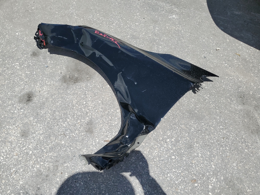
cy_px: 98
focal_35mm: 26
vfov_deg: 53.1
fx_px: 195
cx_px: 130
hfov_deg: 67.3
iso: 50
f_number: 1.5
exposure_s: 1/5000
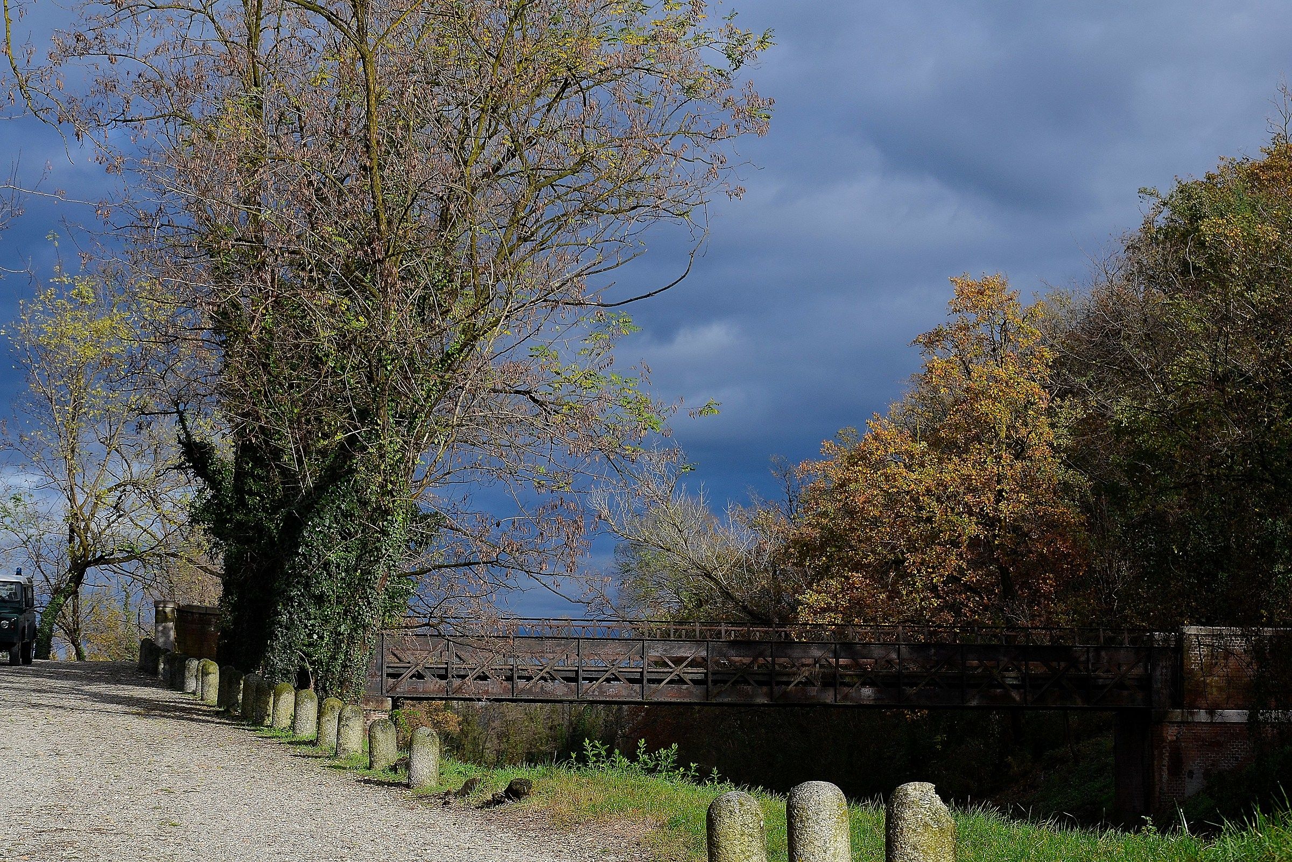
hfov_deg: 23.4
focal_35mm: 87
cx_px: 646
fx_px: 3122
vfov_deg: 15.7
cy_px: 431
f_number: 8
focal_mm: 58
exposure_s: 1/250
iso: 100
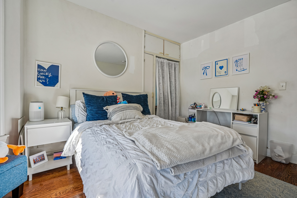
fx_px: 132
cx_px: 148
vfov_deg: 73.7
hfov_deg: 96.7
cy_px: 99
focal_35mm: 16
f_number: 7.1
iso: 640
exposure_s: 1/125
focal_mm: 16
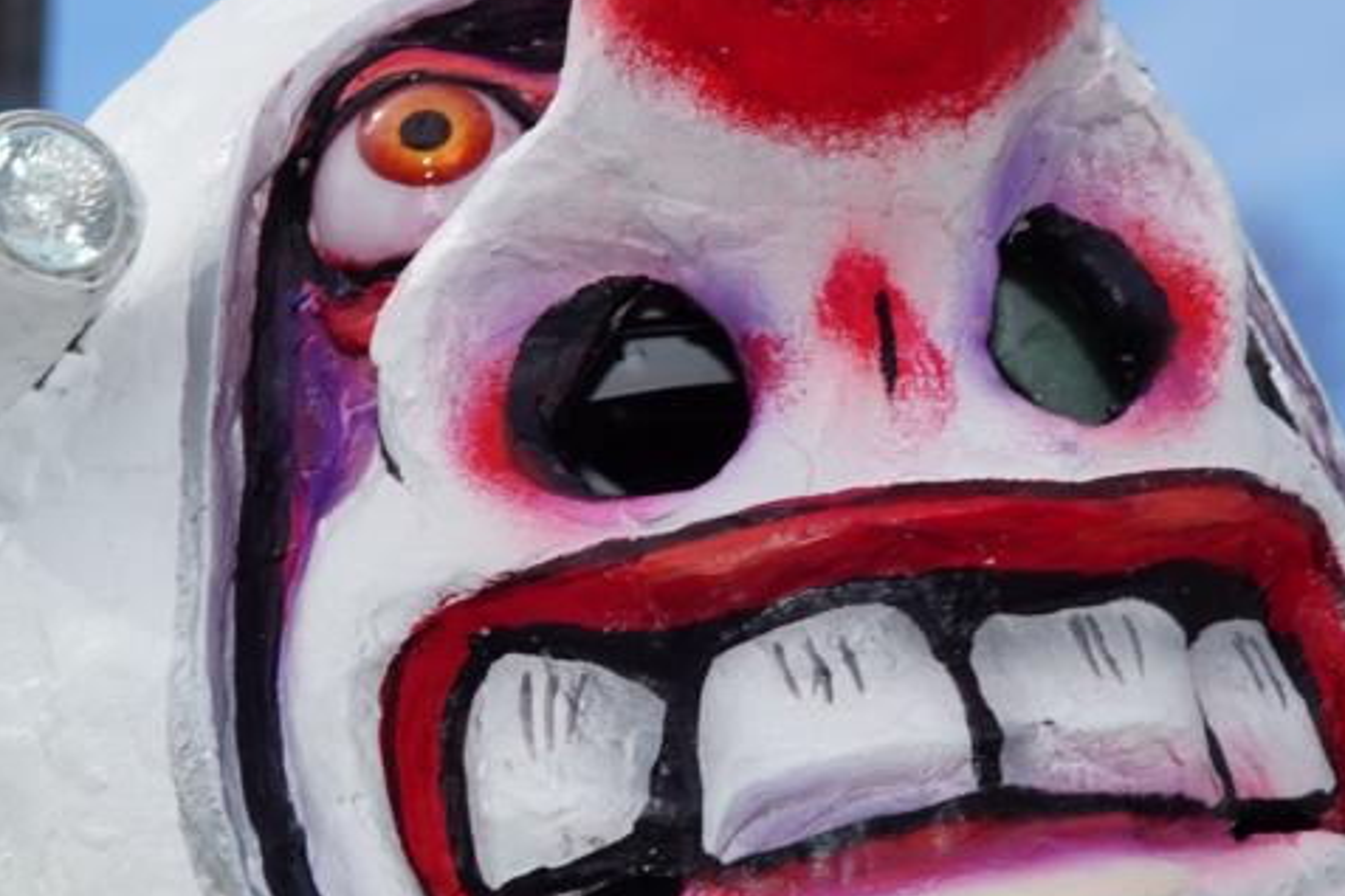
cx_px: 812
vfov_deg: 4.9
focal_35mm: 283
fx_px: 10572
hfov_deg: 7.3
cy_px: 394
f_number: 8
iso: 100
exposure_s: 1/250
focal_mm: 100
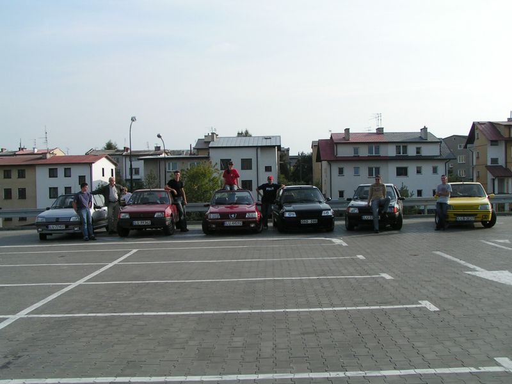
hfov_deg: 45.8
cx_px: 256
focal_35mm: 41
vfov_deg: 35.1
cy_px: 192
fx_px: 606
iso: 50
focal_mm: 6.3
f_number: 5.6
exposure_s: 1/400
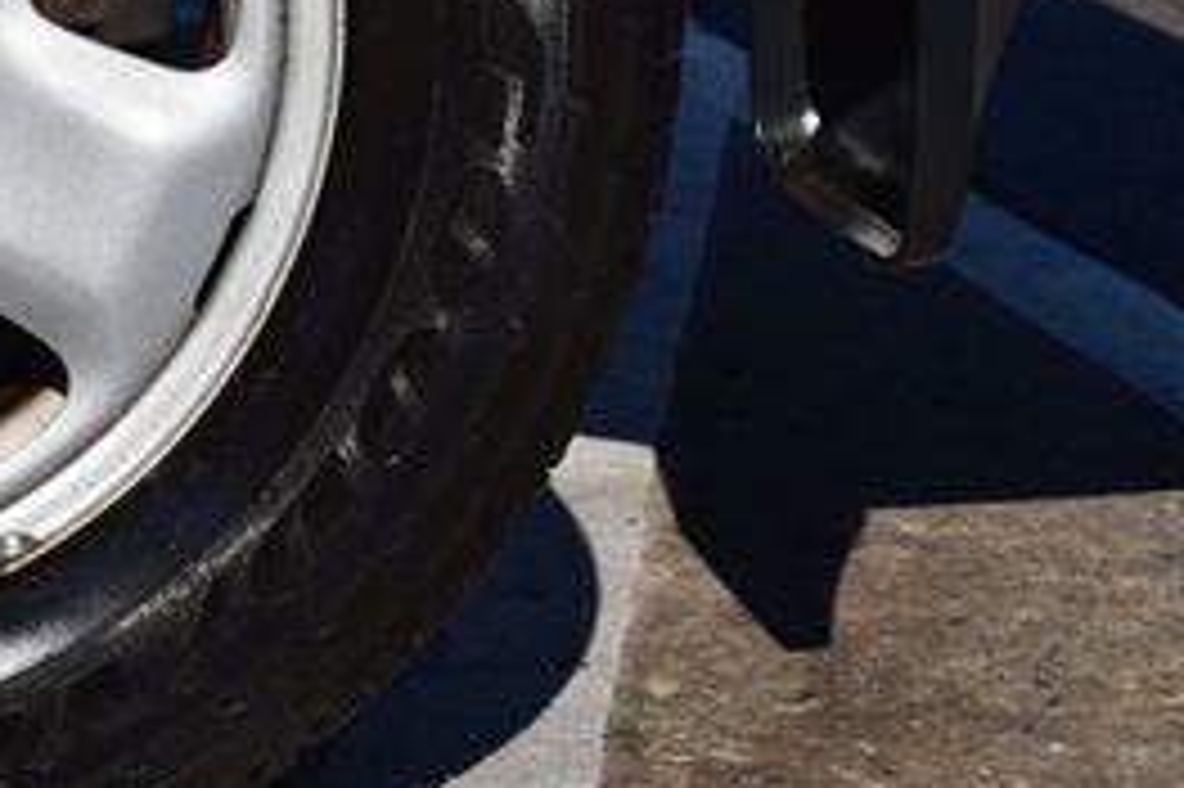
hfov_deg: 16.1
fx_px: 4076
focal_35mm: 124
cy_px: 284
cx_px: -113
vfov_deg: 11.0
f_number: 11
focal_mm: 34
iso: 200
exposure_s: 1/640
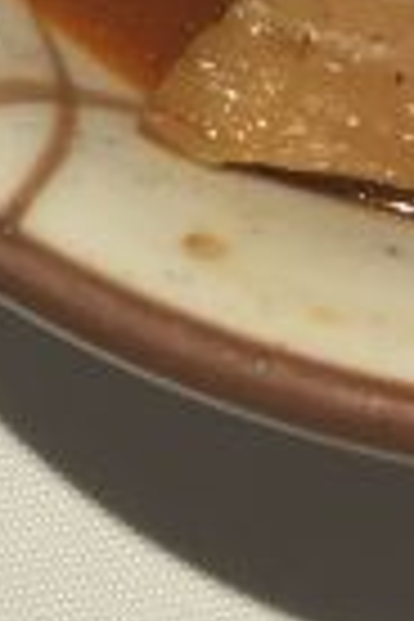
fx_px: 2639
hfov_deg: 8.7
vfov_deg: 11.5
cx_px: 713
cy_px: -783
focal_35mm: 153
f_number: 2.2
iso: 80
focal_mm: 4.15
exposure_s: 1/33
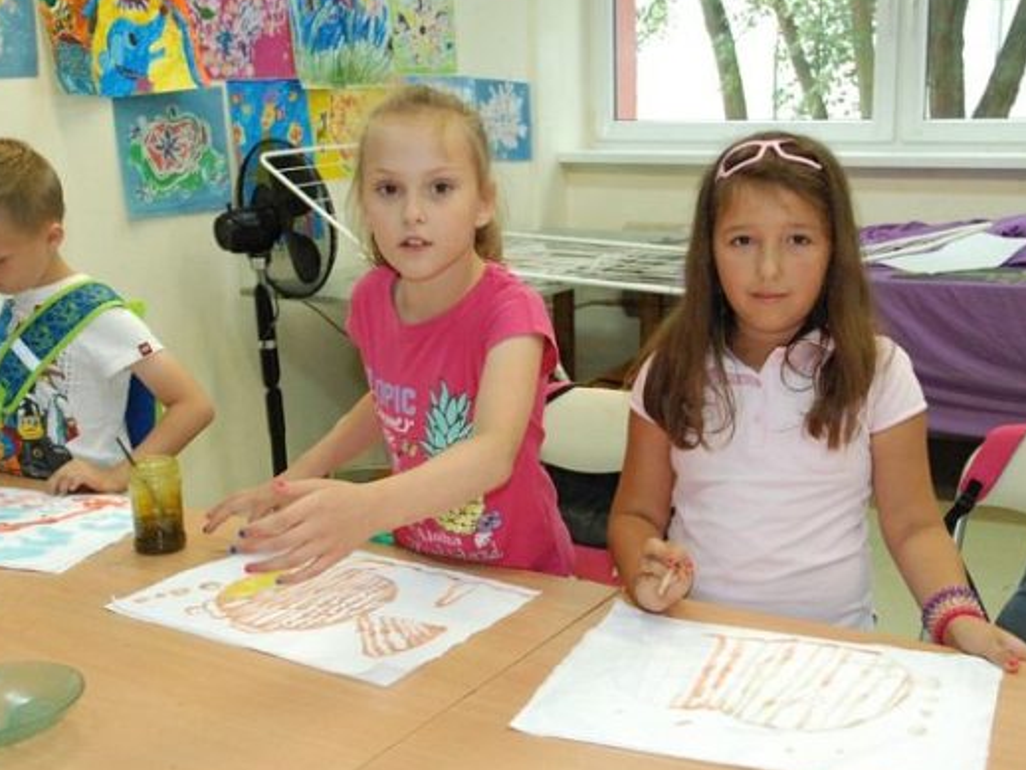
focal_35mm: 47
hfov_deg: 40.4
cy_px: 414
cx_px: 509
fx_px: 1394
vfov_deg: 30.9
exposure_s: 1/125
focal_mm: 22
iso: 1600
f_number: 5.6
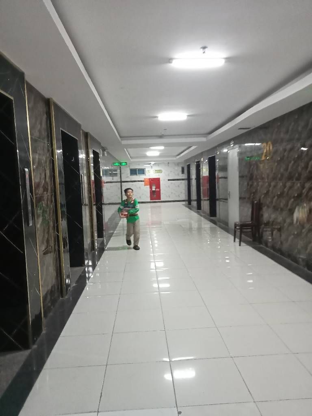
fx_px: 336
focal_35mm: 28
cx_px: 156
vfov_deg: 63.4
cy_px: 208
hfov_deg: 49.7
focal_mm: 3.46
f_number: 2.2
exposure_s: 1/33.3
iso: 1062
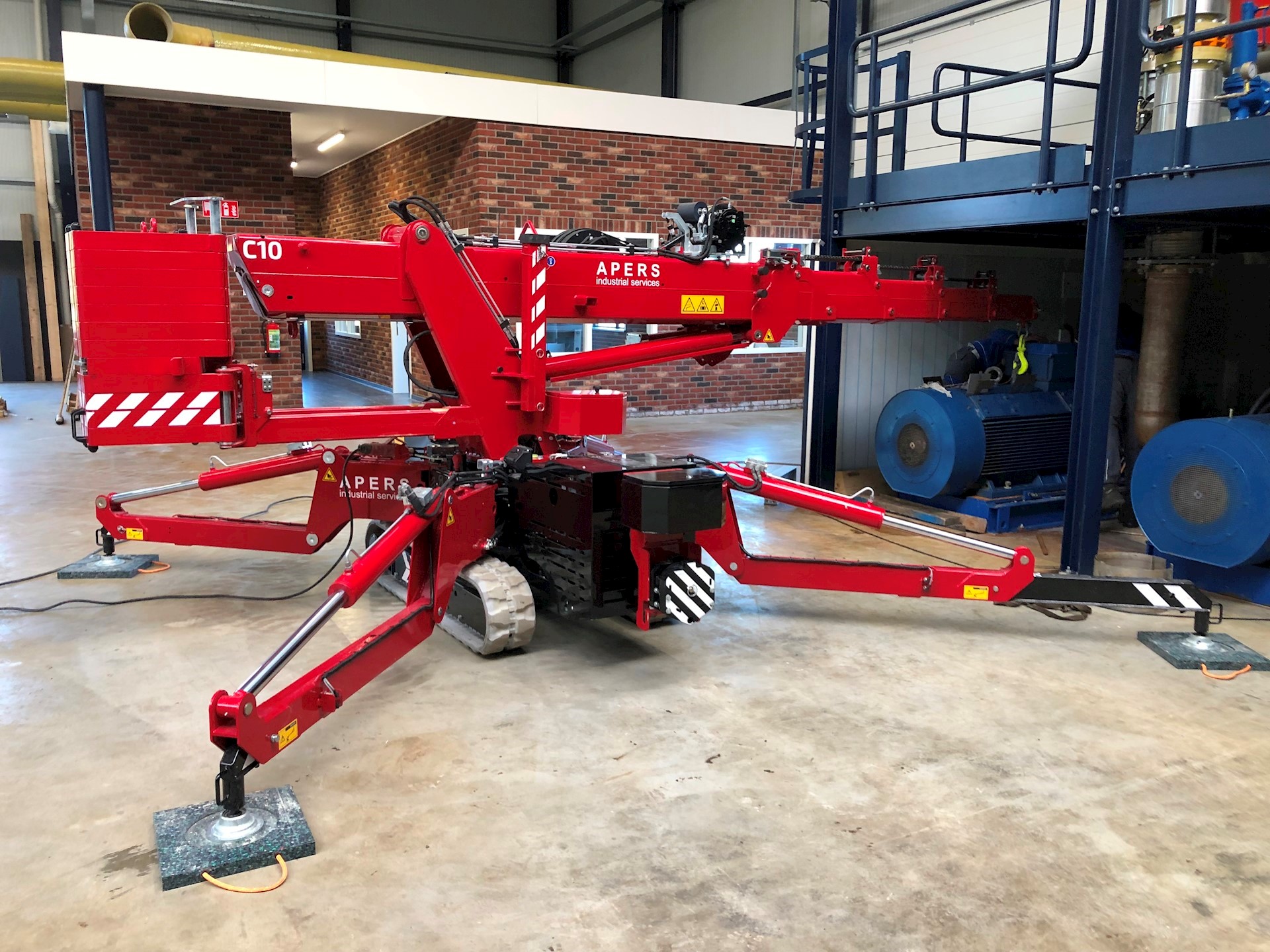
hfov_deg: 63.4
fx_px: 1027
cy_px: 476
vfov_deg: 49.7
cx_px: 635
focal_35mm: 28
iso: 40
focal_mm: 3.99
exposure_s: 1/30
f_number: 1.8
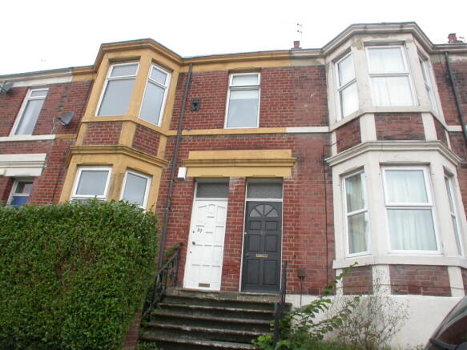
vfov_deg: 37.7
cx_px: 234
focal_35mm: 38
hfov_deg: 49.0
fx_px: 513
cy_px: 175
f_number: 4.7
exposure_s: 1/118
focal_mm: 7.85
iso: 100
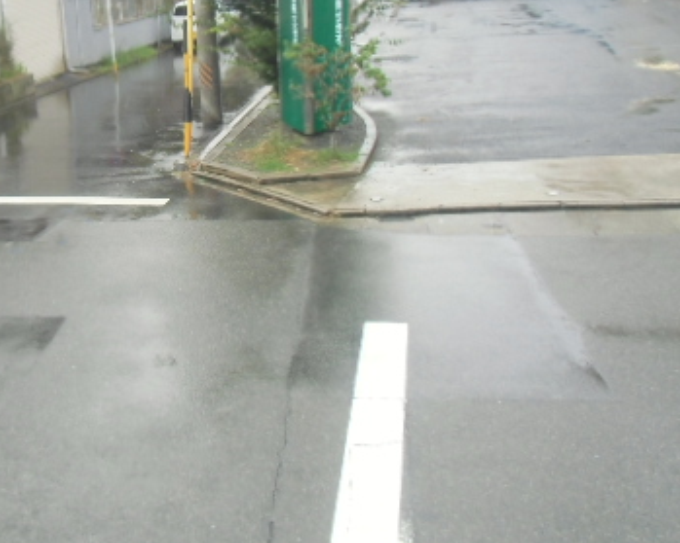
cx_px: 193
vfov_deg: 34.6
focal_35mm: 43
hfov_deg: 41.9
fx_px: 865
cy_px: 195
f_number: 3
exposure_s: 1/80
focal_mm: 4.24
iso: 64
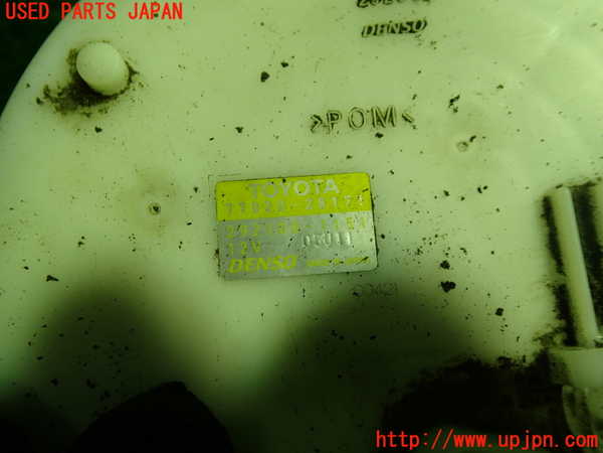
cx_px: 302
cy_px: 226
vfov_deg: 46.8
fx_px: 523
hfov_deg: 60.0
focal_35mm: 30
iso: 200
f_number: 2.3
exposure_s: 1/60
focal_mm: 5.4
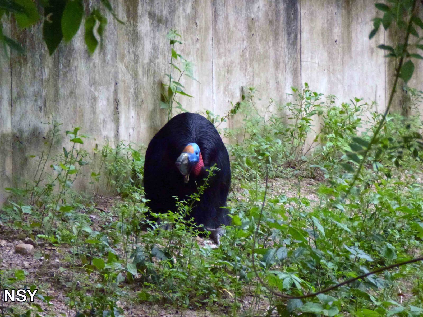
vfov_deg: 3.9
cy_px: 158
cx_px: 212
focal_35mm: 384
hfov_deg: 5.2
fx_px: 4692
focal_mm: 68.8
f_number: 5.9
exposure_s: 1/250
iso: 800
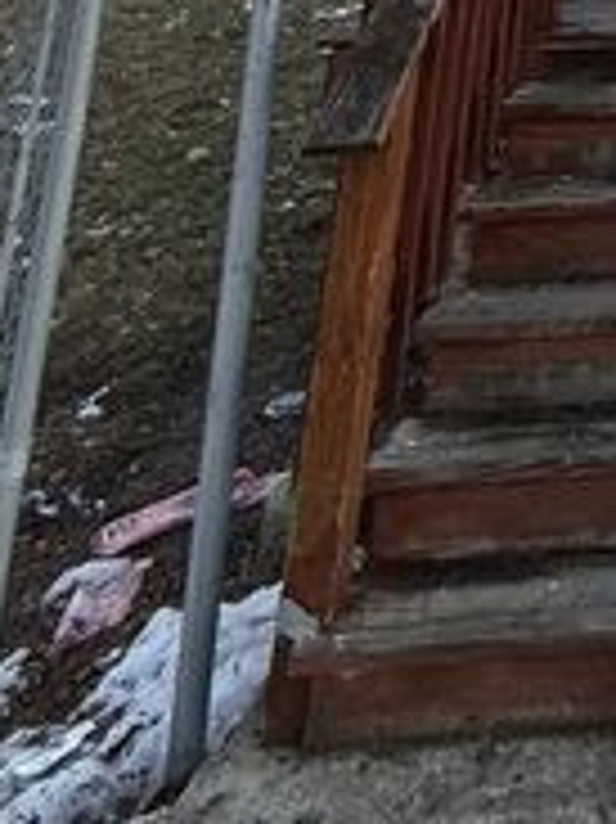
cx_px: 1102
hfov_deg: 20.4
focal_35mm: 51
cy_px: -556
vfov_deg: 24.1
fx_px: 1211
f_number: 2.2
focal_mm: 2.22
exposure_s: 1/310
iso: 64
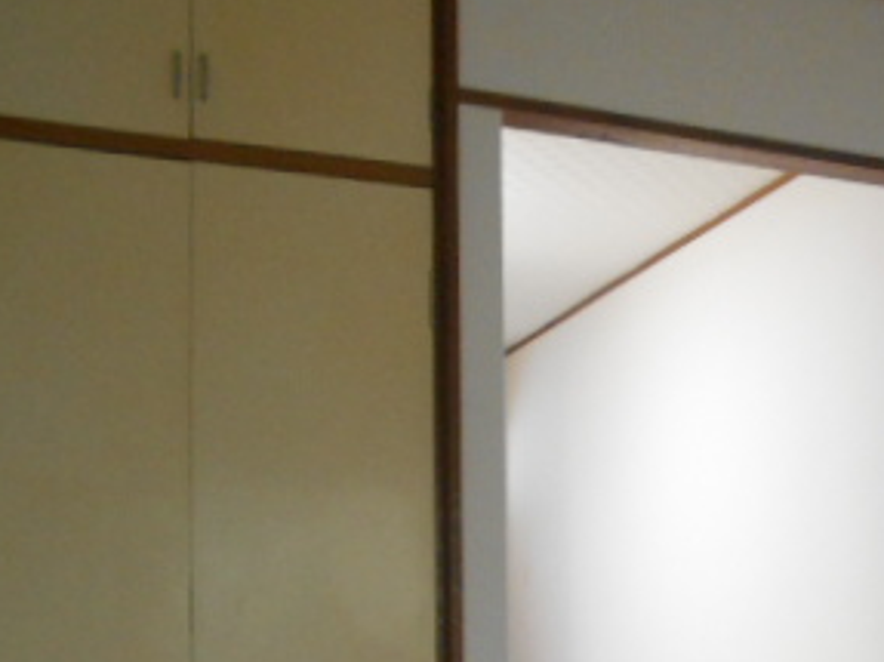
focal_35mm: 58
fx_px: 1481
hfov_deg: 31.8
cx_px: 779
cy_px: 616
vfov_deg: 24.4
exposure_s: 1/15
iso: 400
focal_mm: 4.6
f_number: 3.2
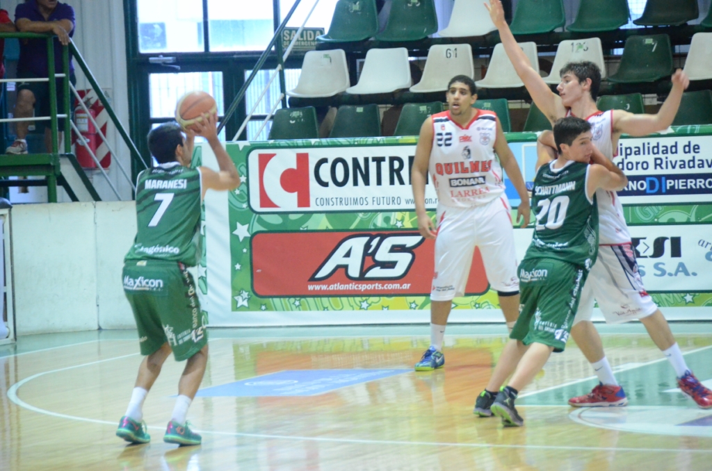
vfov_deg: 6.1
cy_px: 236
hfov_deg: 9.2
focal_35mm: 225
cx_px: 356
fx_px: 4440
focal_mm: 150
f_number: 5.6
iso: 6400
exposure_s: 1/160
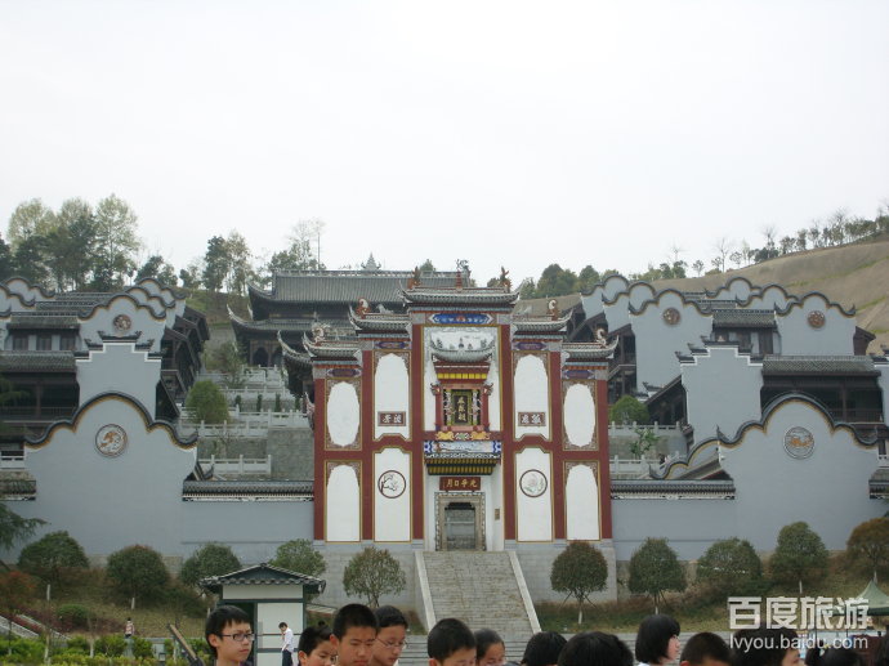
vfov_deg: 23.6
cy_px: 333
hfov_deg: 31.2
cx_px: 444
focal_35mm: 62
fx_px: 1592
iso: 80
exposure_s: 1/1000
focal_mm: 12.8
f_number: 3.5
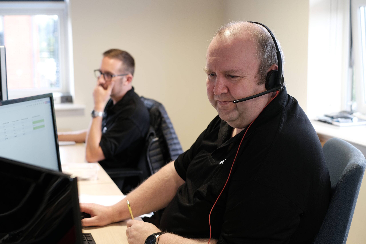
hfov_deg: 37.5
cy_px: 122
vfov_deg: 25.5
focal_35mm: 53
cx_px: 183
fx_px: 539
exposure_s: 1/125
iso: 1000
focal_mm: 35
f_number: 2.8
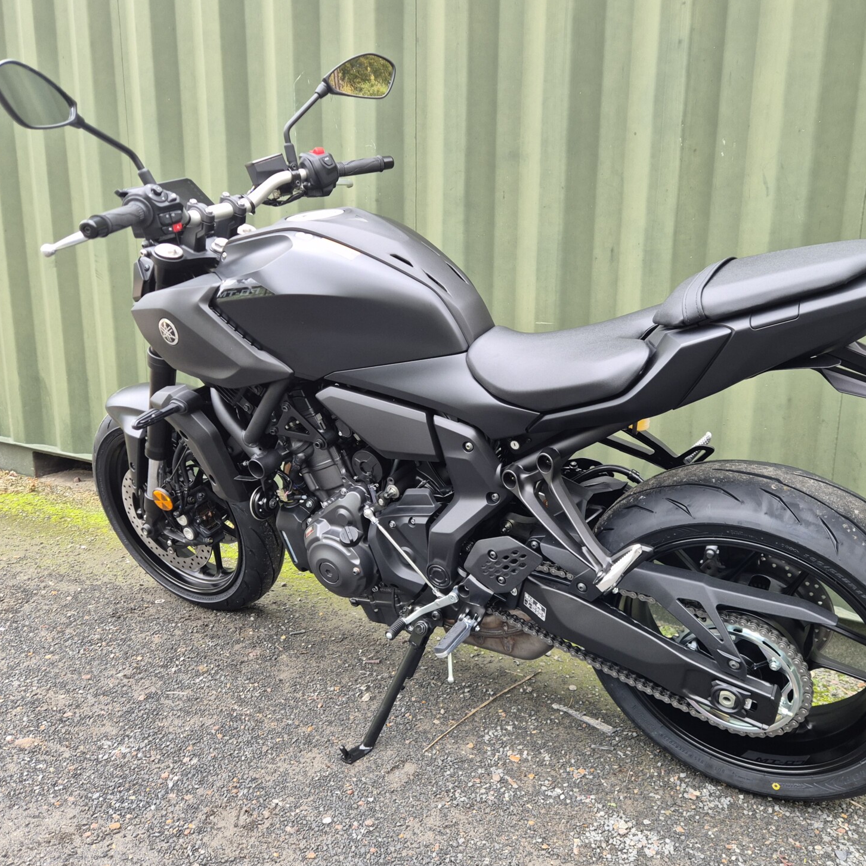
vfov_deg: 57.3
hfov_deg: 57.0
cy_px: 422
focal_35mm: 28
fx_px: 793
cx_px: 503
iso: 200
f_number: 1.8
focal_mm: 5.4
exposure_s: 1/180
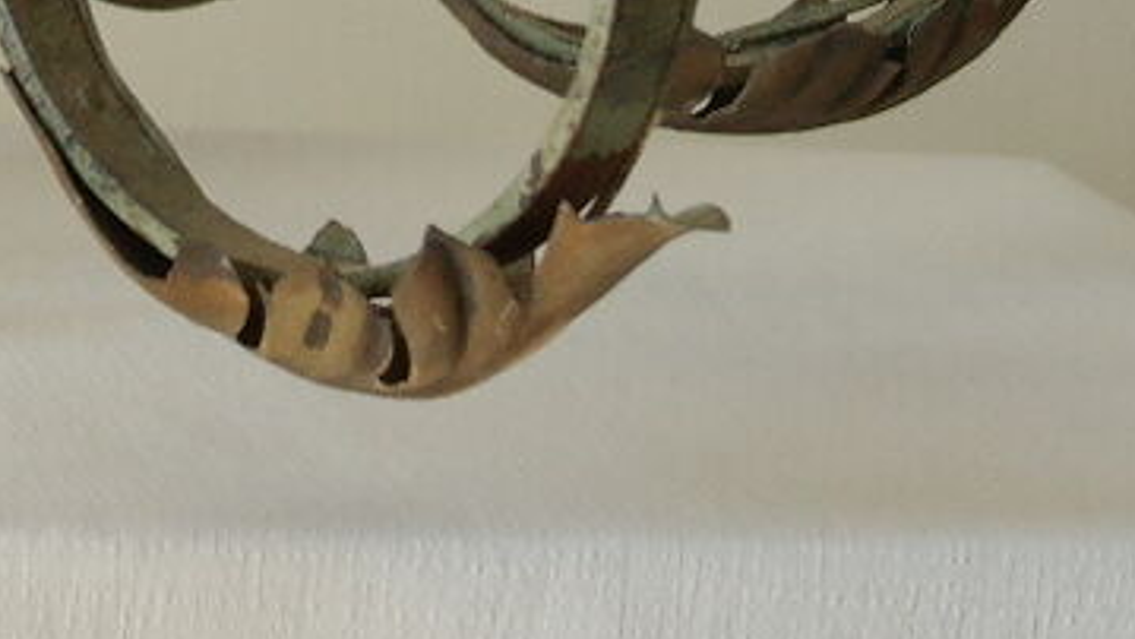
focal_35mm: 267
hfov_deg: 7.8
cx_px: -873
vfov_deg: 4.4
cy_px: -940
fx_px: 8036
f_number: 5.6
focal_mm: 35
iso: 800
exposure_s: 1/40
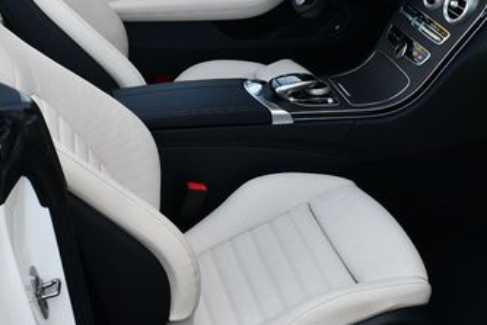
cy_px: 130
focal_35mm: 69
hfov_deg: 29.2
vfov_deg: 19.7
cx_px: 248
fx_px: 934
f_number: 5
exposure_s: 1/250
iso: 400
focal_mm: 18
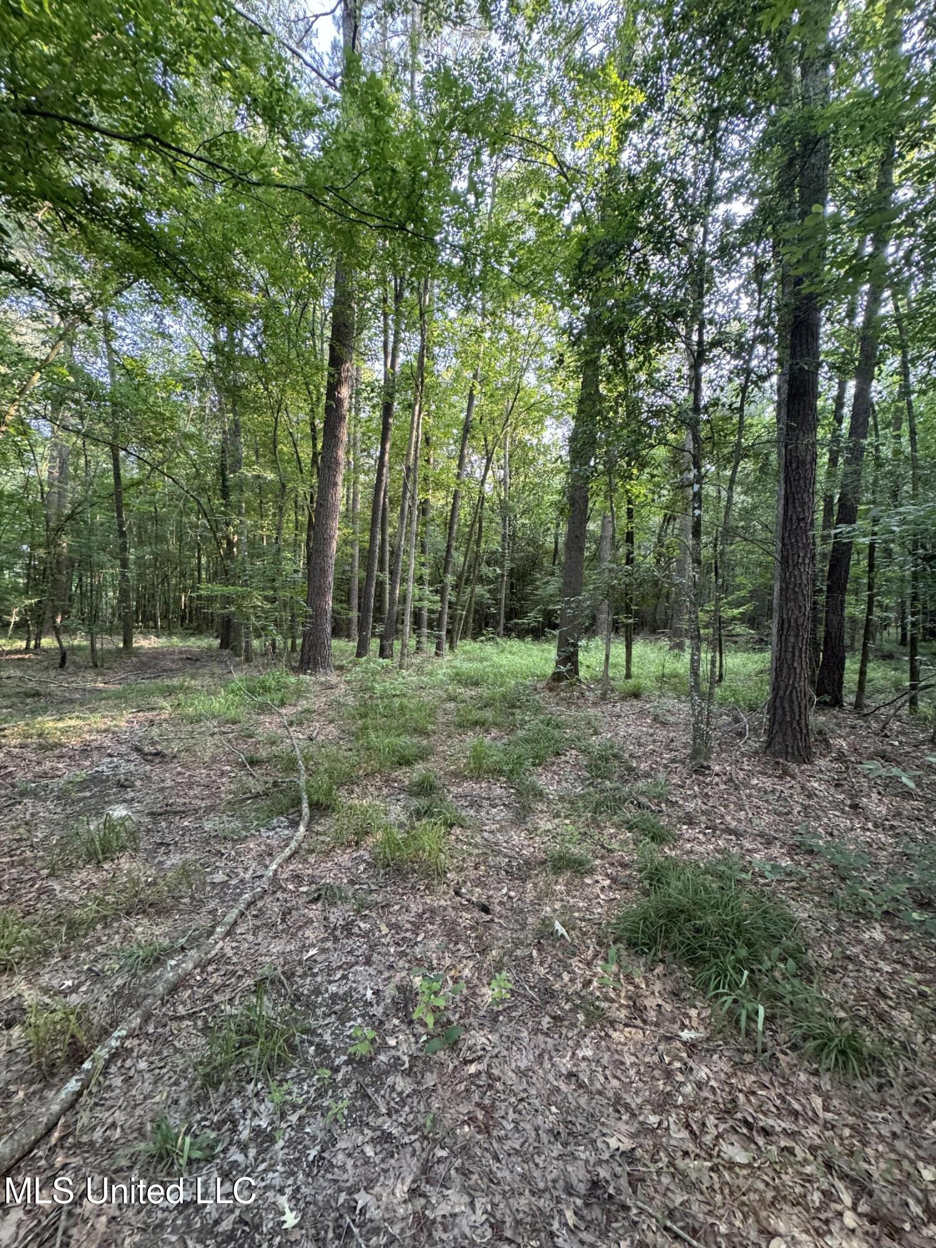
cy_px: 624
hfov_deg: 85.7
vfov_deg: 102.1
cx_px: 468
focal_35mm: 14
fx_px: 505
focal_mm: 2.22
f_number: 2.2
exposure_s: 1/84
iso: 320
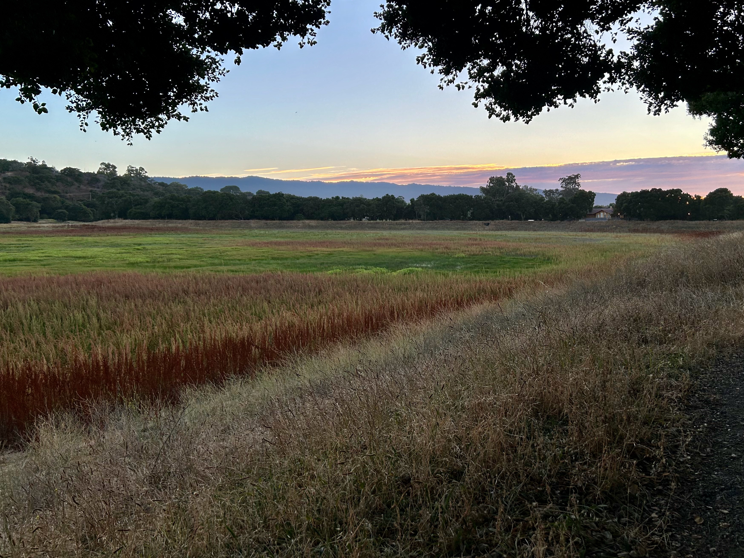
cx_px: 402
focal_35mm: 30
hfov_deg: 59.9
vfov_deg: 46.7
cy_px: 253
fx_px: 645
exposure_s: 1/840
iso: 50
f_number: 1.5
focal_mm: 5.7
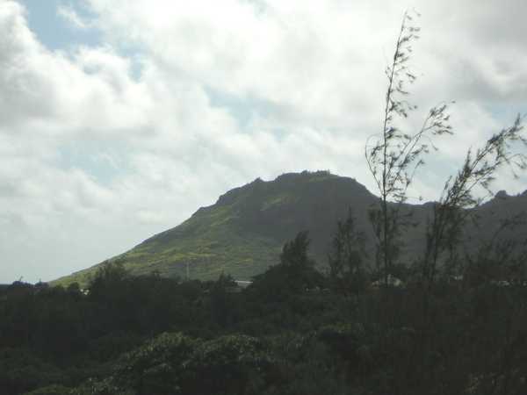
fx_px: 1583
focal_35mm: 104
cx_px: 264
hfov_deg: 18.9
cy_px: 198
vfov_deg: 14.2
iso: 50
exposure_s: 1/1279
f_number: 4.6
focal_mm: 13.6
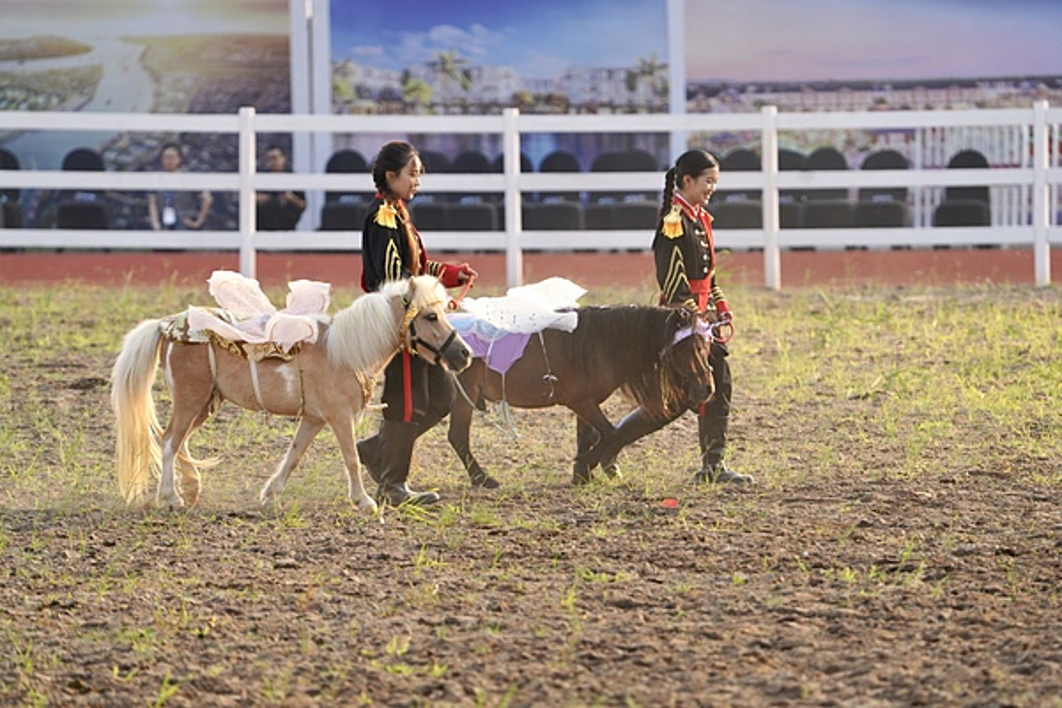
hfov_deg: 5.0
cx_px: 531
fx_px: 12124
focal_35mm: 411
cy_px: 354
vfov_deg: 3.3
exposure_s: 1/800
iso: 500
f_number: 6.3
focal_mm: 411
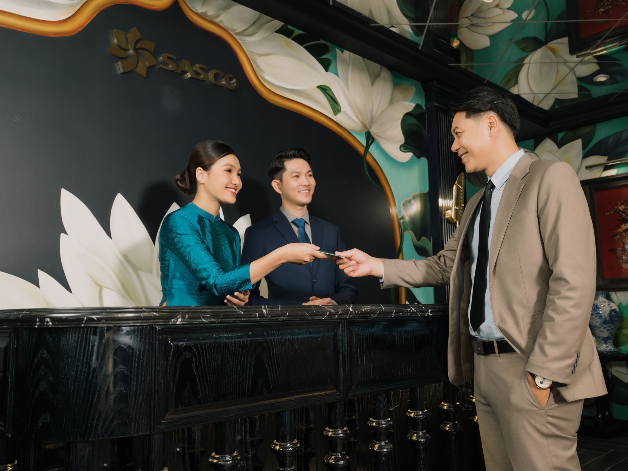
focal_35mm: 31
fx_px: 562
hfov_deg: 58.3
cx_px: 332
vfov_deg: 45.4
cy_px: 234
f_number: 4
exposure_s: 1/100
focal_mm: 28
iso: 800
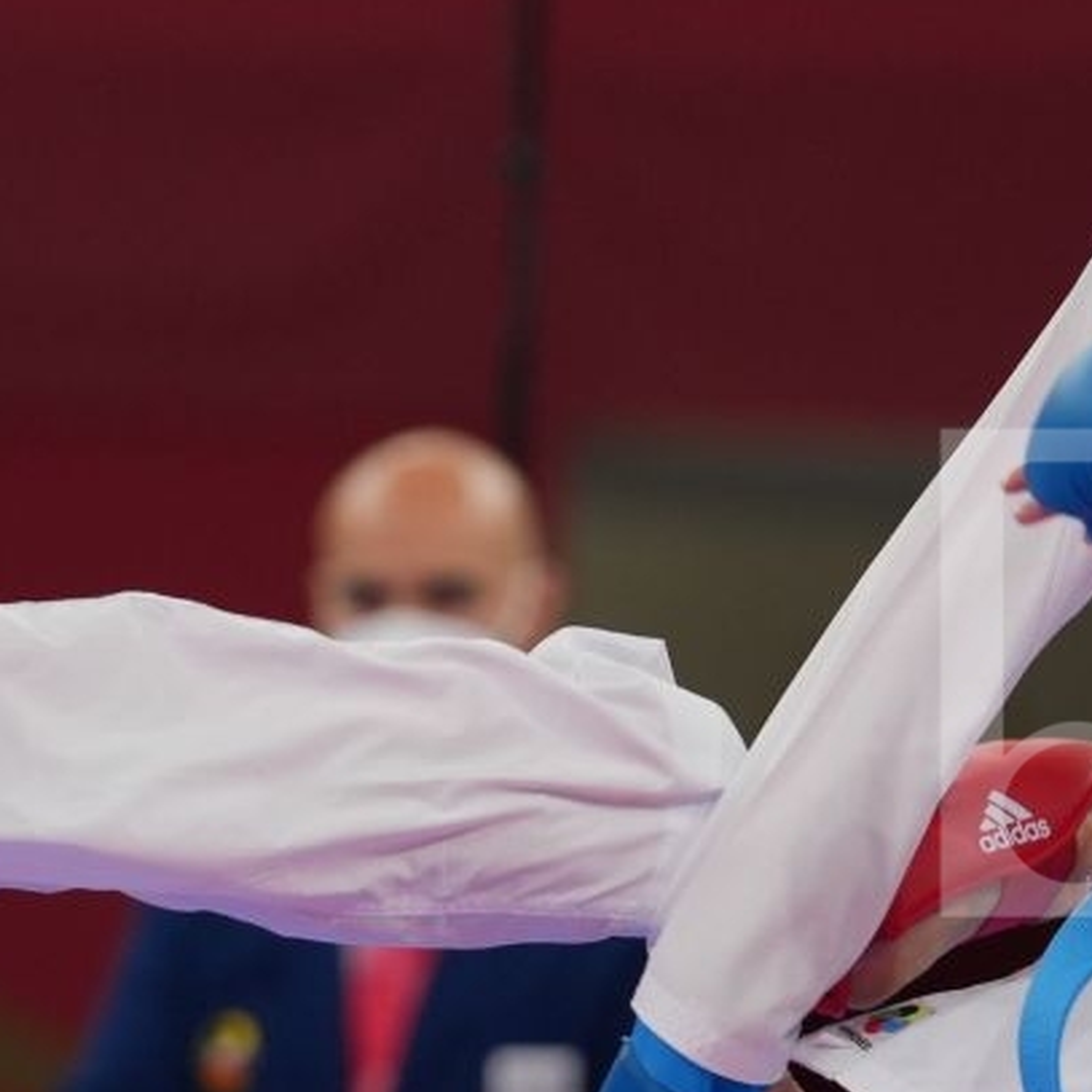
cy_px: 673
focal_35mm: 718
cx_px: 282
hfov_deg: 2.4
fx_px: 25626
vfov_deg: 2.4
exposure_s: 1/1000
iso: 500
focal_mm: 191
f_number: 2.8
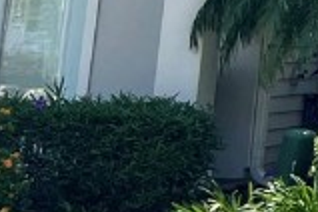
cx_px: 1016
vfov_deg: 7.1
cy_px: -410
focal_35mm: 174
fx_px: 1537
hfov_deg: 9.0
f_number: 1.5
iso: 50
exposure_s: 1/3704
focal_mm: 5.7
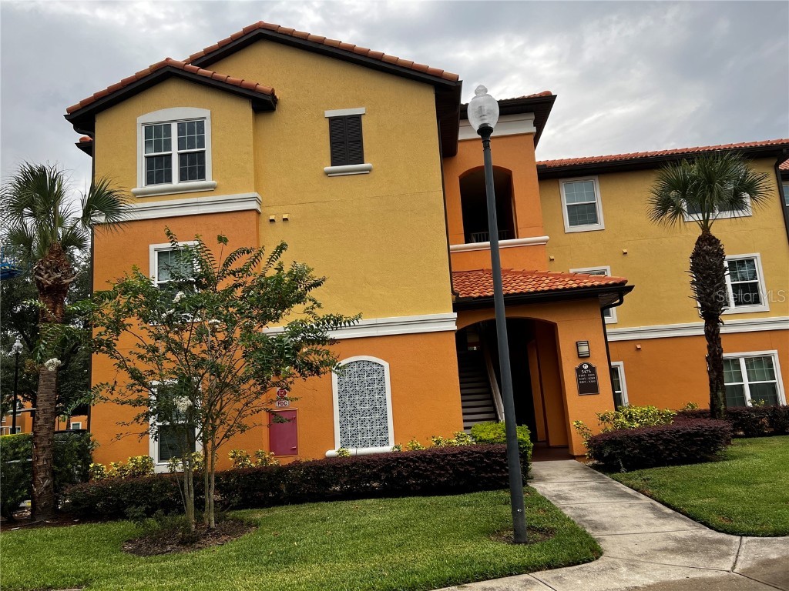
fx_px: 593
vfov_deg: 53.1
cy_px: 296
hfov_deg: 67.3
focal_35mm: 26
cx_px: 394
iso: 50
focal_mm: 5.7
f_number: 1.5
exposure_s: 1/674
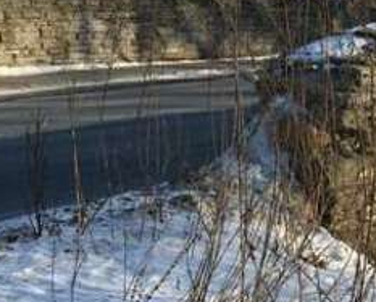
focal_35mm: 97
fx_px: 1081
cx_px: 444
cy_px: 179
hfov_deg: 18.7
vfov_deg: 15.9
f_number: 2.2
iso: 25
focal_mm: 4.15
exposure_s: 1/761
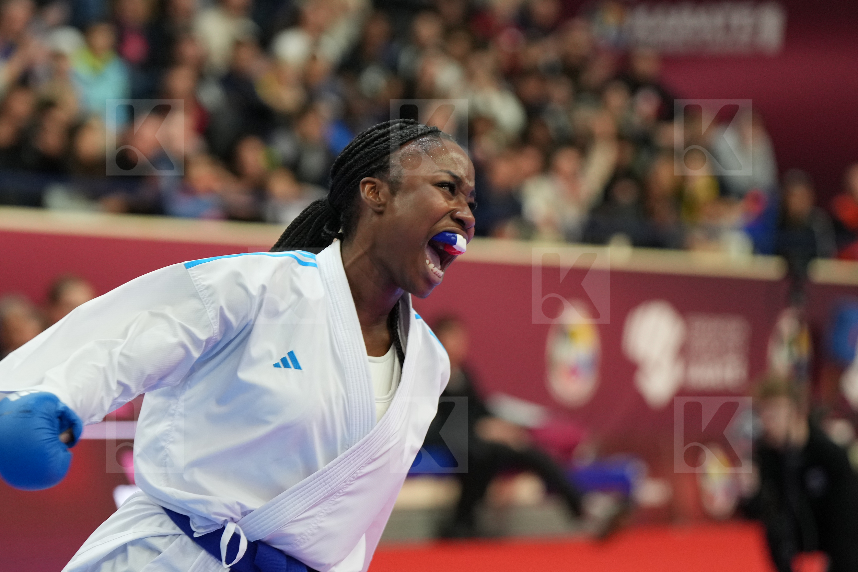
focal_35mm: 195
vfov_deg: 7.0
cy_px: 286
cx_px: 429
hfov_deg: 10.5
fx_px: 4647
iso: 2000
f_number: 2.8
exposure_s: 1/1000
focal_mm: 130
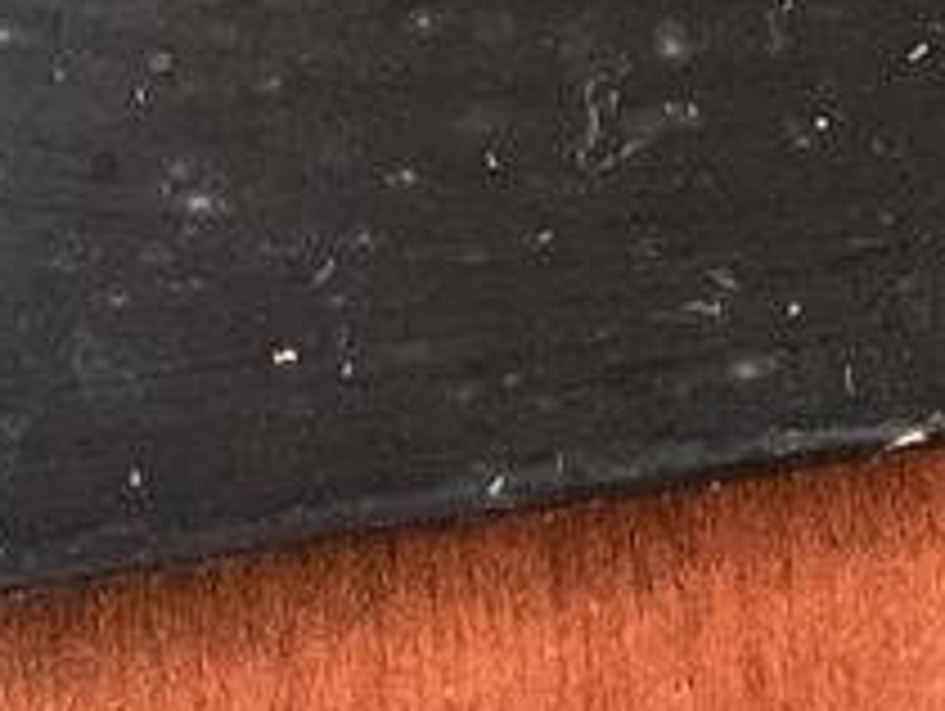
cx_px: 1042
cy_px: -349
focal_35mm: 223
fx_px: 6095
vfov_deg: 6.6
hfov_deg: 8.8
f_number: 2.4
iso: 320
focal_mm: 3.3
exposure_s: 1/50
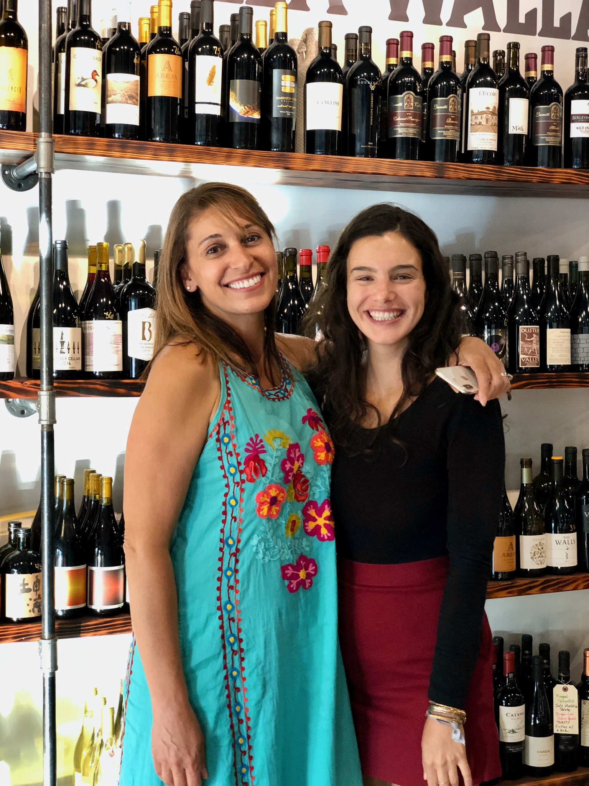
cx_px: 294
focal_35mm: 52
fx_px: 1180
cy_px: 393
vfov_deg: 36.8
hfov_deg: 28.0
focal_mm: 6
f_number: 2.4
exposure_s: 1/24
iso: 160
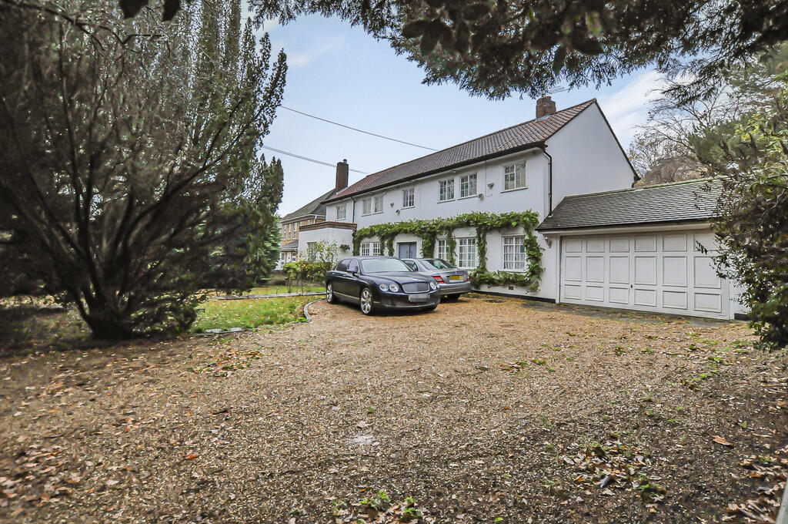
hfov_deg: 100.5
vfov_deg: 77.2
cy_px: 262
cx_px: 394
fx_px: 328
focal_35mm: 15
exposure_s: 1/250
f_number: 5.6
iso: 1000
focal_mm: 10
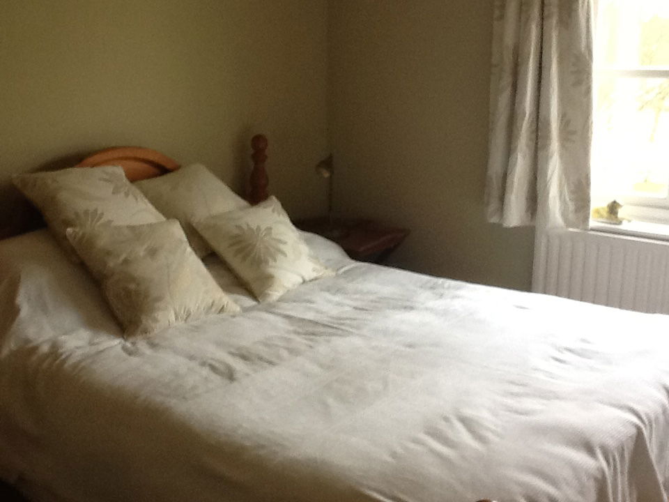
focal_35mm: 44
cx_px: 334
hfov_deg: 42.9
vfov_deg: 32.9
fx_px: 850
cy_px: 251
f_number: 2.4
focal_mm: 2.03
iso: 80
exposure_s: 1/30
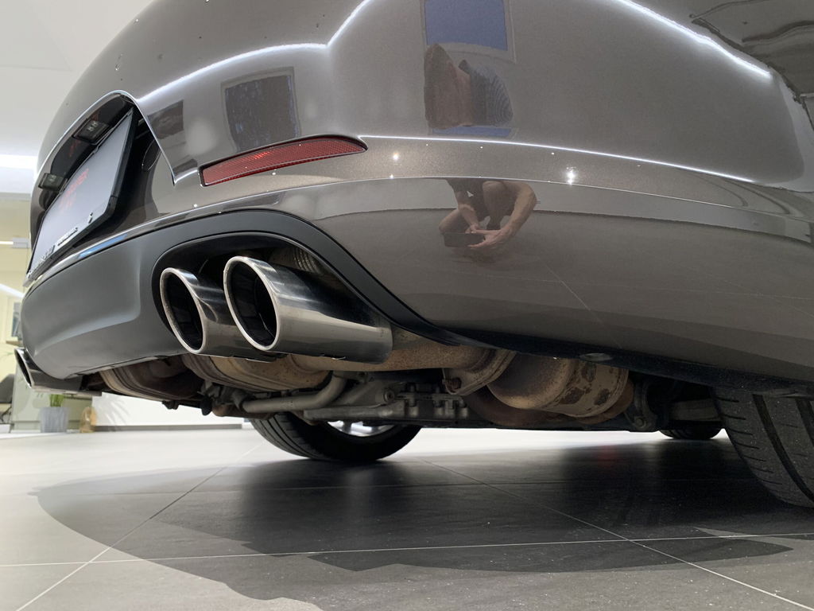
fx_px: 611
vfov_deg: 53.1
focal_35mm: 26
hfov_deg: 67.3
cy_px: 306
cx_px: 407
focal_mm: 4.25
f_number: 1.8
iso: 500
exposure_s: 1/25
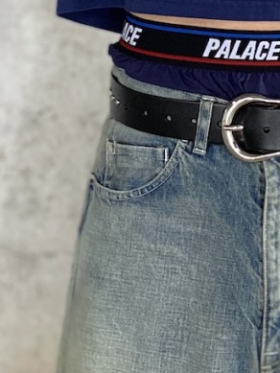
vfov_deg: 33.8
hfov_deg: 24.8
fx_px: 614
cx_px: 260
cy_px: 183
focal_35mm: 57
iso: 500
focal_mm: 4.25
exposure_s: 1/43
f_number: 1.8
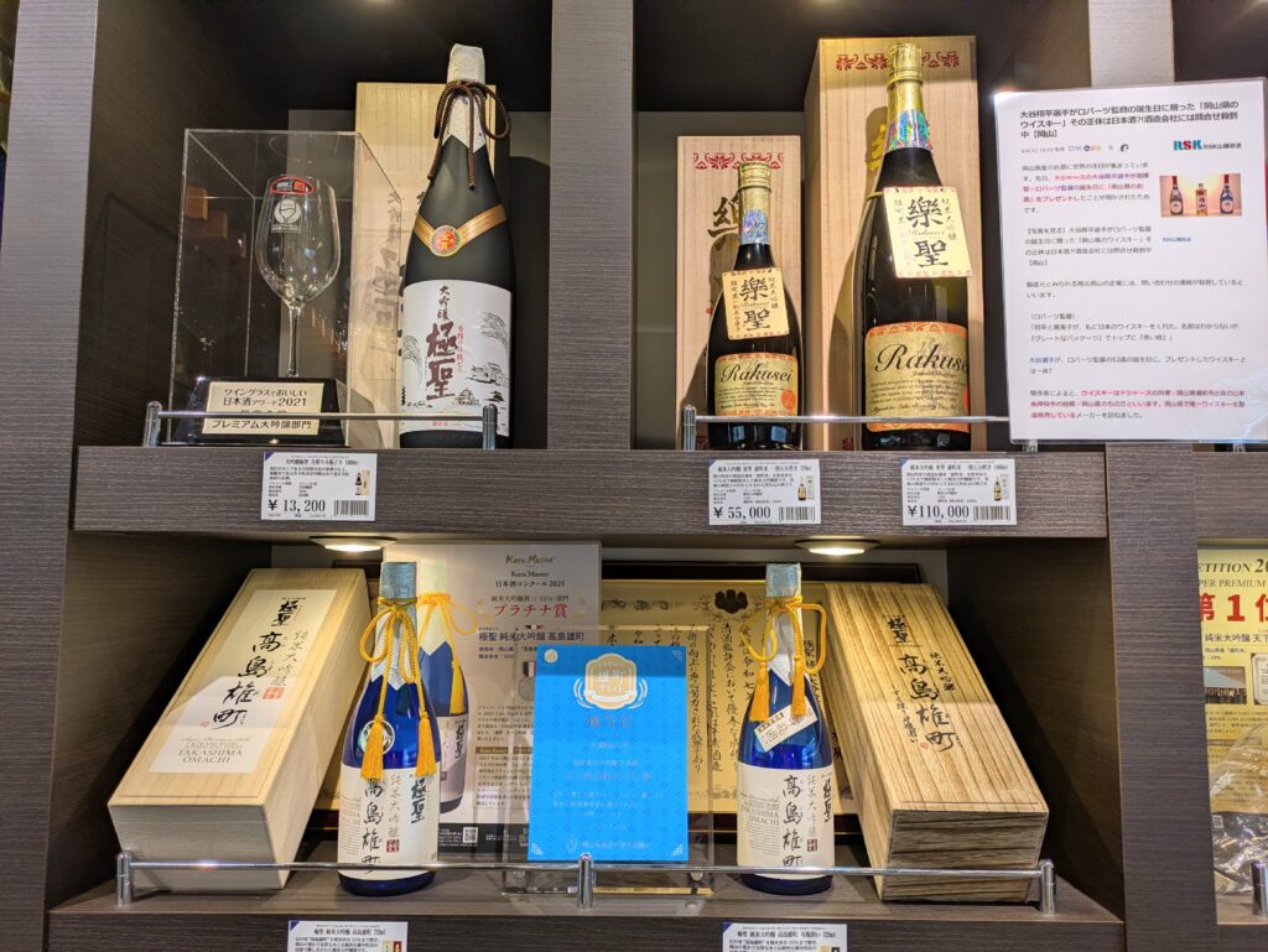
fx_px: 916
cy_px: 476
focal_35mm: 25
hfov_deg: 69.4
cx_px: 634
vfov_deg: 54.9
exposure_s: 1/120
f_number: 1.89
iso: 53
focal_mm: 5.43
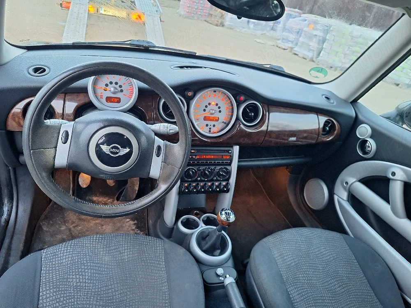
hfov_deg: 73.9
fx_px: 273
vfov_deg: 58.9
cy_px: 154
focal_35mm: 23
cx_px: 206
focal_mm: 5.54
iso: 320
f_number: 1.8
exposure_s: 1/25
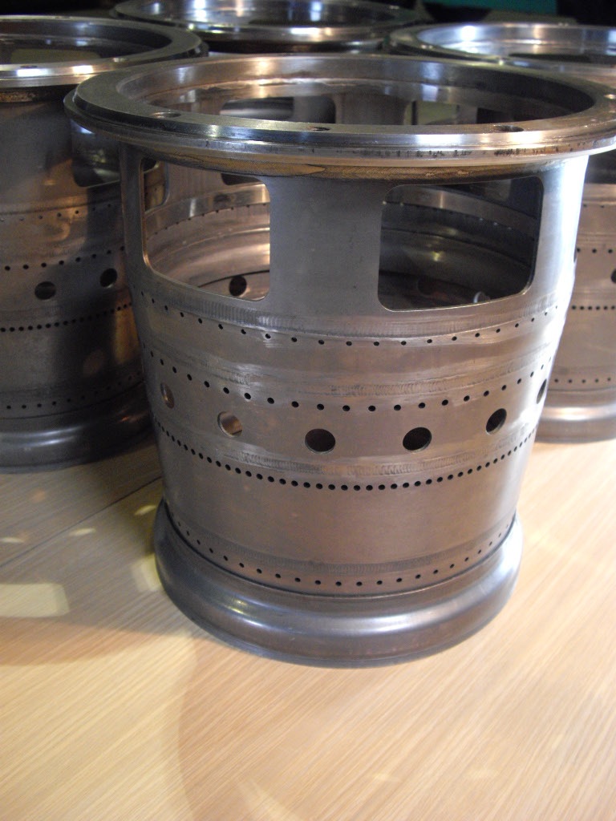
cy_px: 410
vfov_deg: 49.0
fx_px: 902
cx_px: 308
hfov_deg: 37.7
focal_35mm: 38
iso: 400
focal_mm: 7.9
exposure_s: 1/60
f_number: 2.8
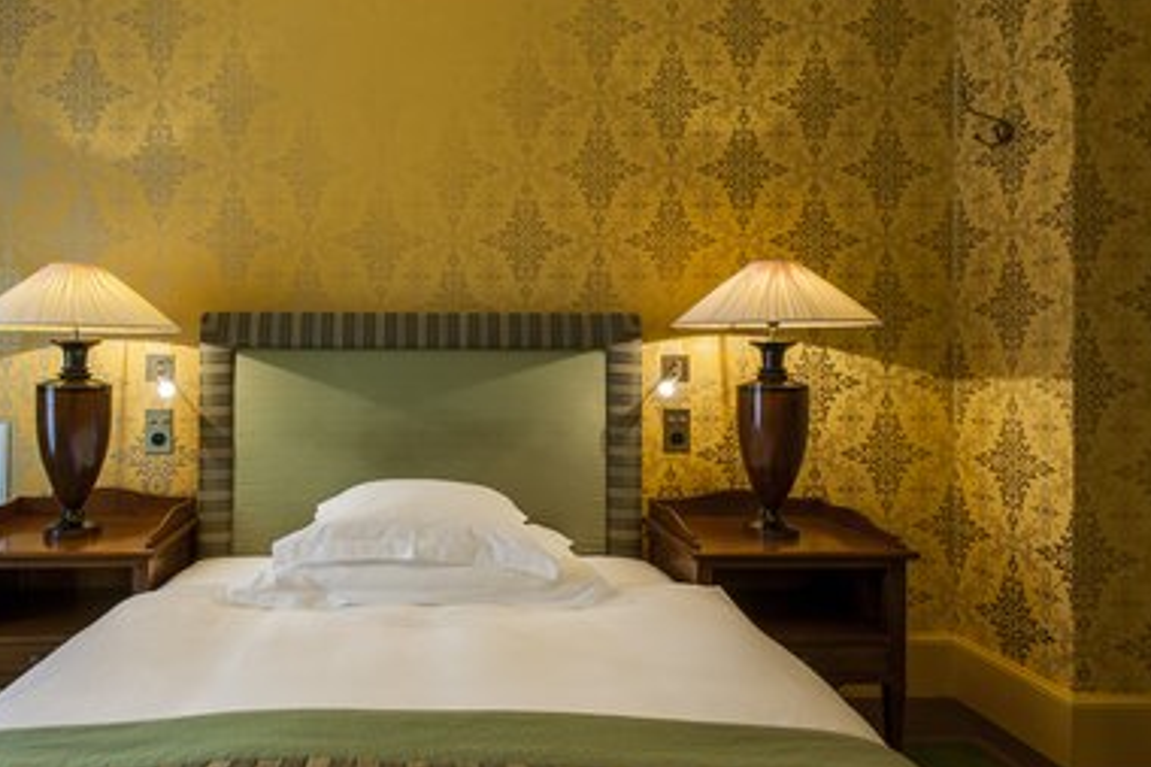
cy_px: 361
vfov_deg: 53.1
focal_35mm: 24
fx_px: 767
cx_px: 448
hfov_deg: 72.8
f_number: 5
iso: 200
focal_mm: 19
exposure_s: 1/8
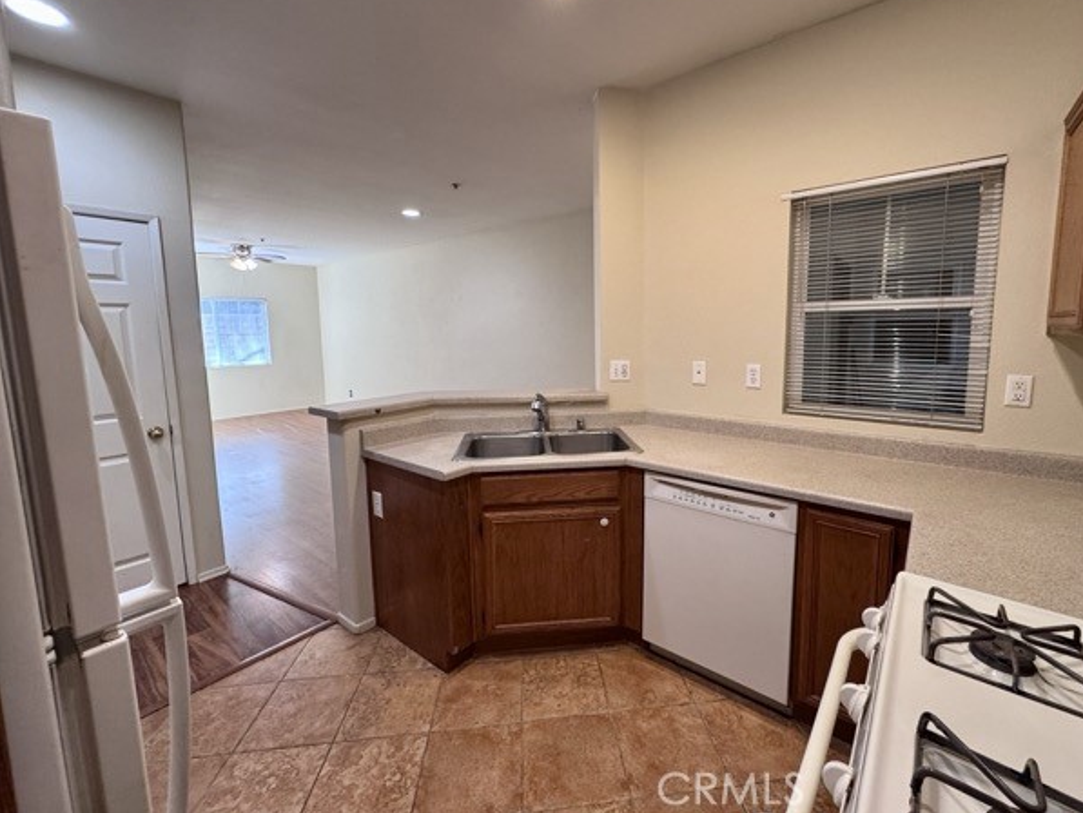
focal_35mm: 15
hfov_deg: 98.0
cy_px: 379
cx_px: 579
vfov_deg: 81.7
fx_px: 469
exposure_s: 1/60
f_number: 2.2
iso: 250
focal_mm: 2.22
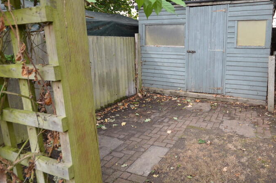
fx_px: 176
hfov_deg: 73.9
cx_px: 183
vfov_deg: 54.3
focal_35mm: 23
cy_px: 68
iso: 320
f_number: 5.6
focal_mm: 10
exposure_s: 1/125
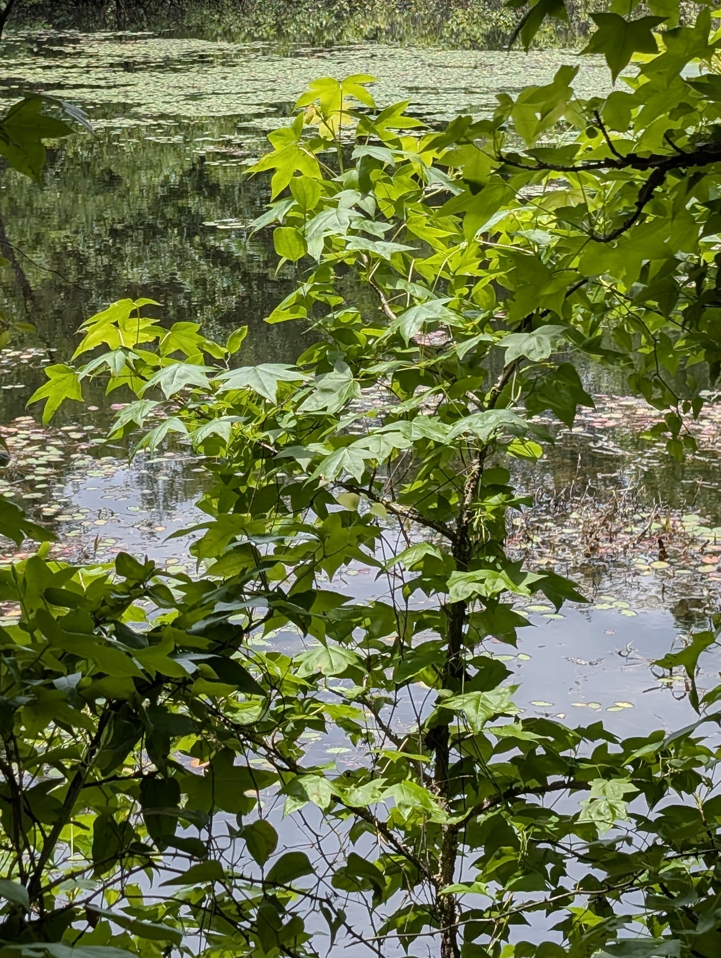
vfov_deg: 20.7
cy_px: 111
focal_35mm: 93
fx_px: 2576
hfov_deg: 15.9
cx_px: 239
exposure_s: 1/712
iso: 16
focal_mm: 6.9
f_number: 1.68
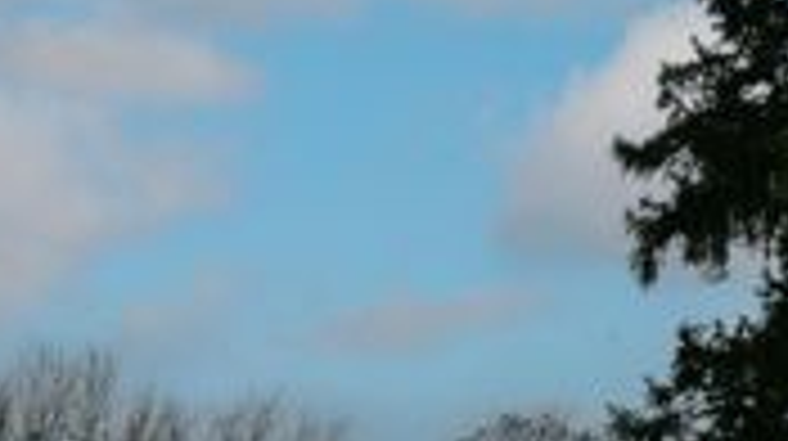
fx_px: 1190
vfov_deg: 18.2
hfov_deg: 32.8
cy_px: 695
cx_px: -50
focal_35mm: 57
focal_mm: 19
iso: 200
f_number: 22
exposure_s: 1/60
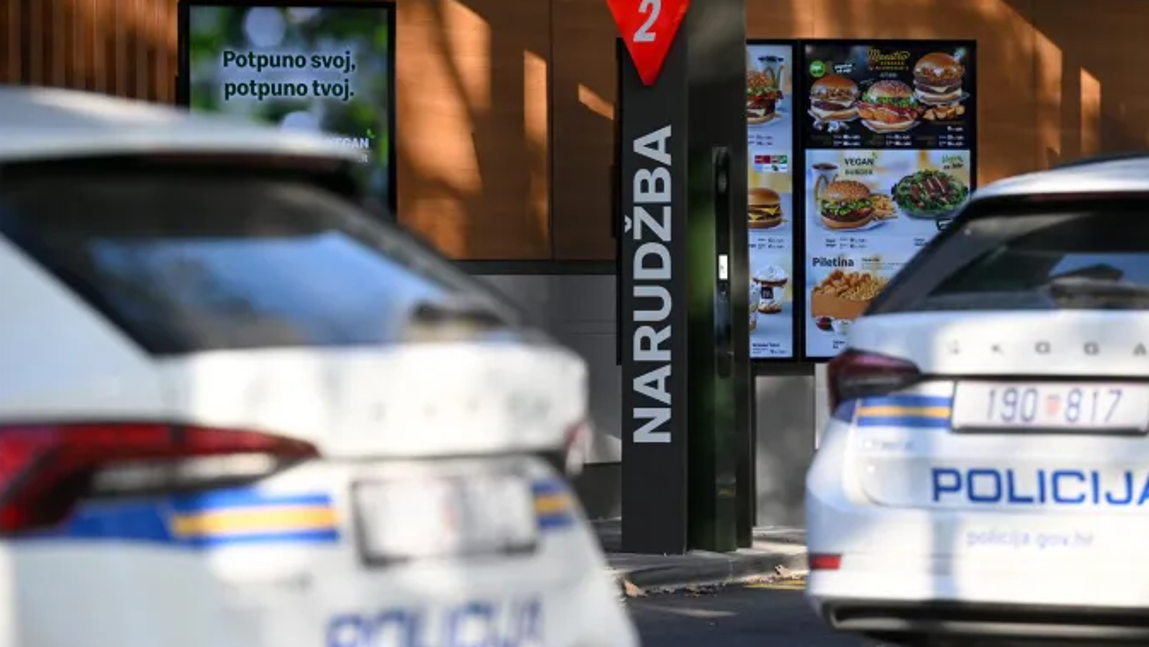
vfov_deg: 5.9
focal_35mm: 207
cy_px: 334
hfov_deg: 10.4
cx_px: 645
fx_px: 6308
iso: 200
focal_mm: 175
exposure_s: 1/500
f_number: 4
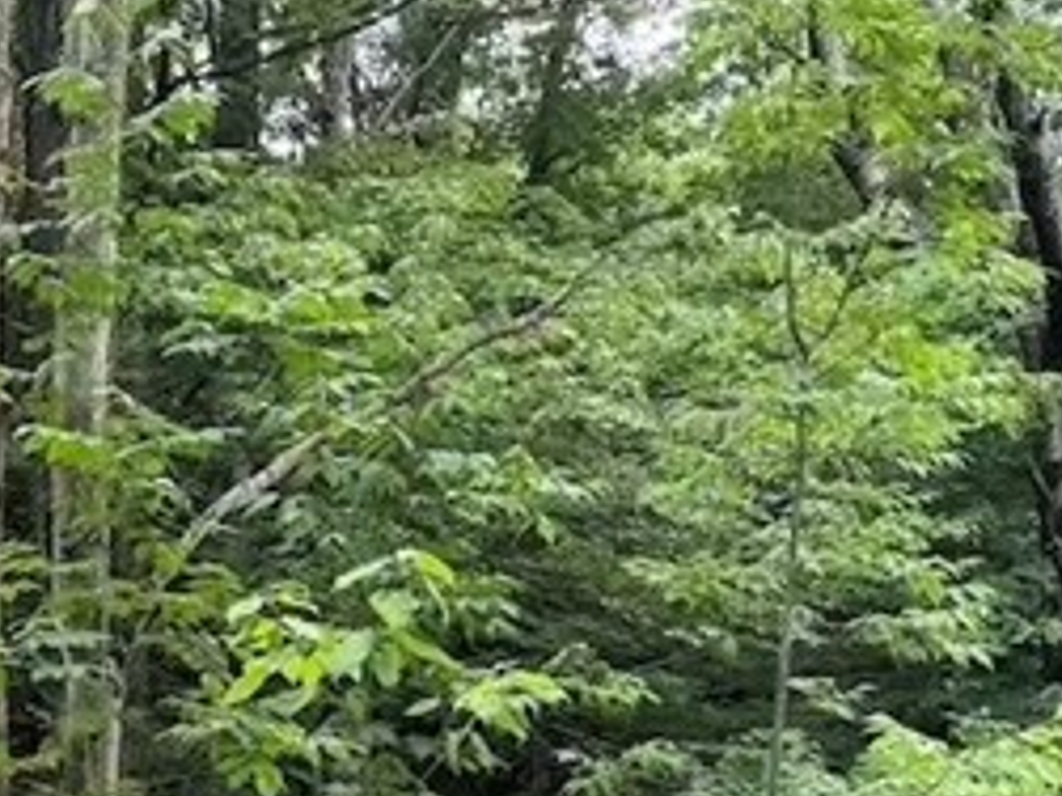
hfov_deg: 19.0
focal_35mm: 98
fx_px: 3005
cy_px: 1059
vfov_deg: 14.4
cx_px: -186
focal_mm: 6.76
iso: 64
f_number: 1.78
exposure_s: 1/121
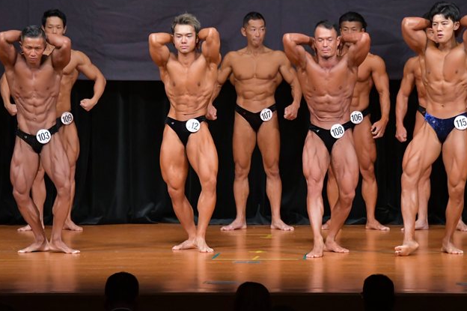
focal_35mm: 251
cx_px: 250
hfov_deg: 8.2
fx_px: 3253
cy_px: 146
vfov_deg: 5.5
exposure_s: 1/400
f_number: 5.6
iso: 5000
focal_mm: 135
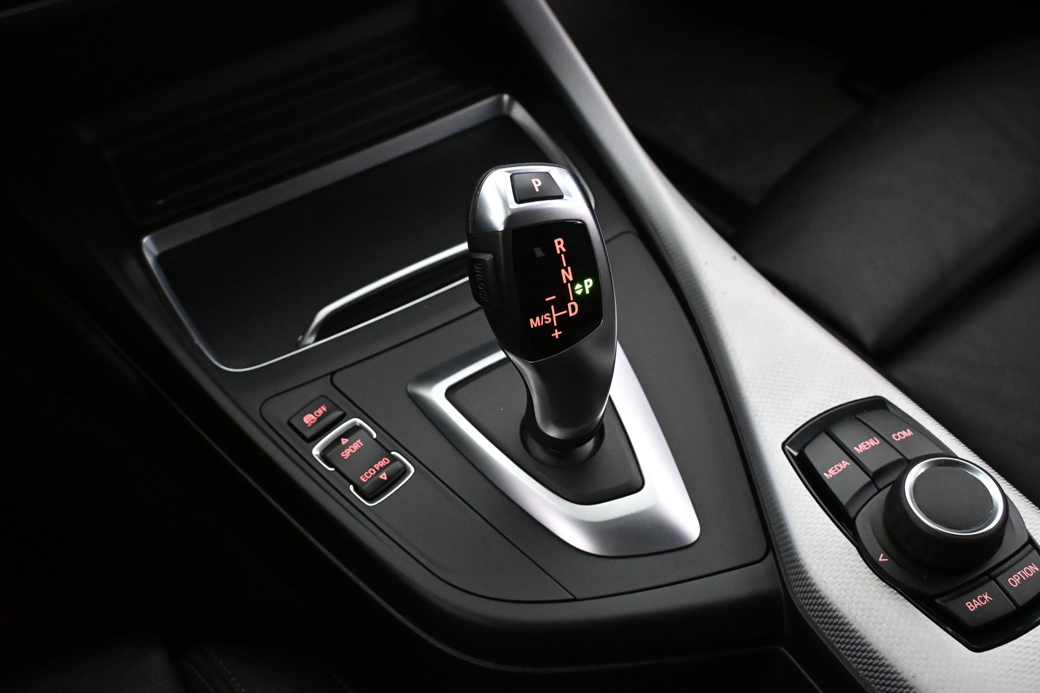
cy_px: 346
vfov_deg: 35.5
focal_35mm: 38
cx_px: 520
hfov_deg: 51.3
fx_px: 1083
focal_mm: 25
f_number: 4.2
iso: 6400
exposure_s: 1/60
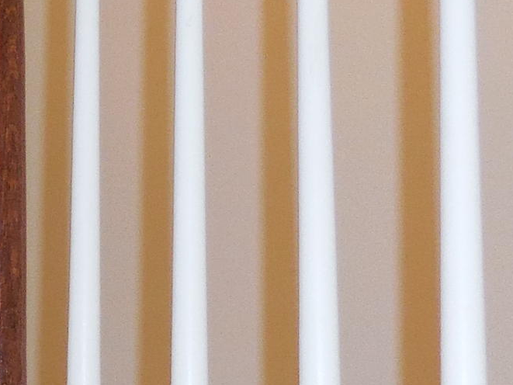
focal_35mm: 127
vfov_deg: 11.7
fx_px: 1882
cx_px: -435
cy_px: 237
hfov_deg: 13.7
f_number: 3.5
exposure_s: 1/25
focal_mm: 5
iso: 280
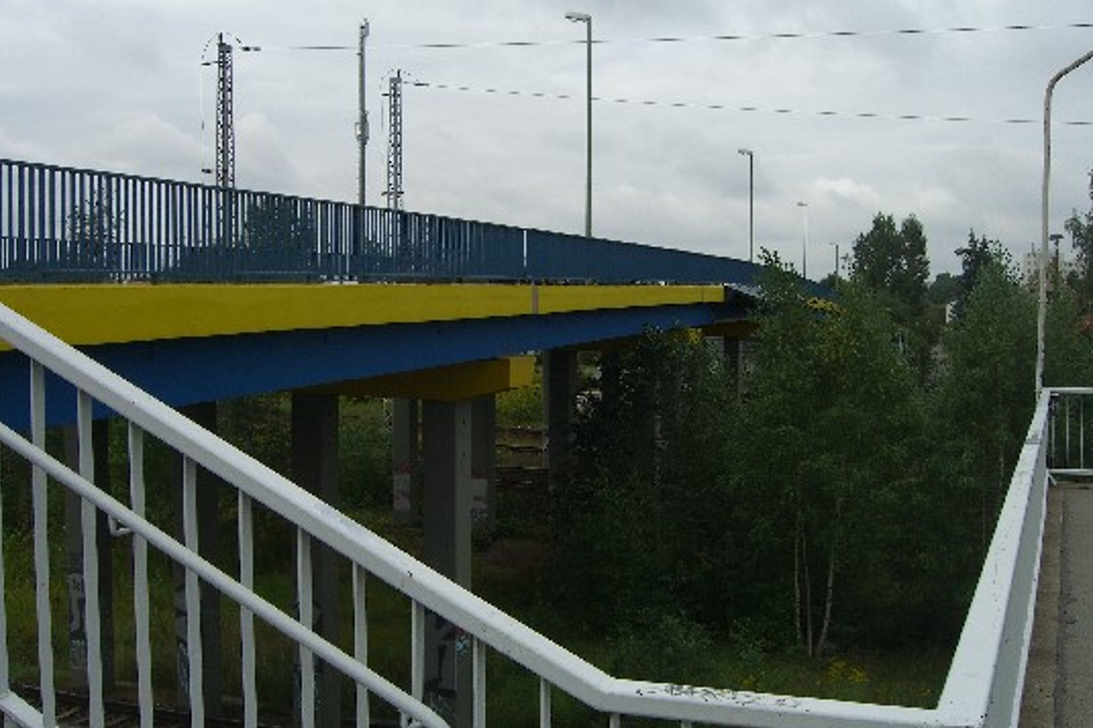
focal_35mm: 43
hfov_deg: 45.4
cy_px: 376
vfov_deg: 31.2
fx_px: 1305
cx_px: 529
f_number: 8
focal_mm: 7.9
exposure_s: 1/160
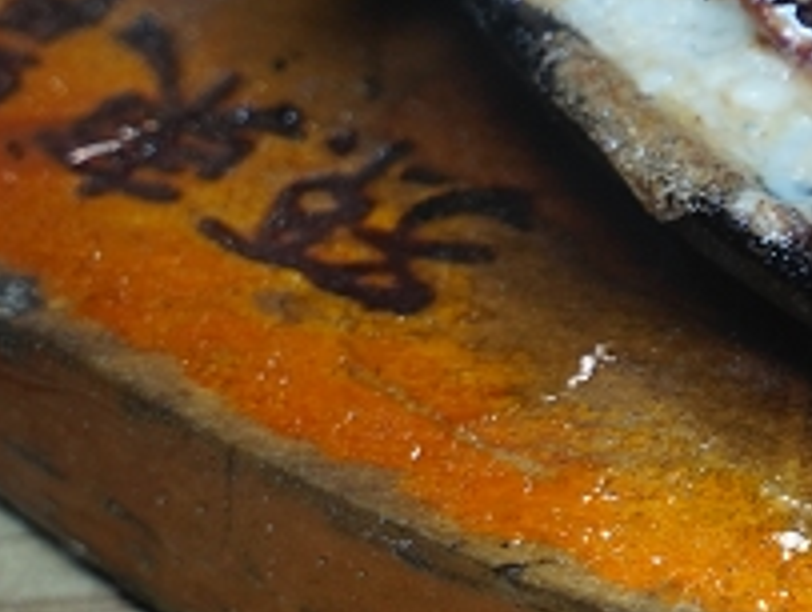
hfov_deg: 6.6
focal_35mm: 278
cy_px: -332
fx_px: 6533
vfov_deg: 5.3
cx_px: 2324
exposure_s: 1/160
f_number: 4
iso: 800
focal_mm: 49
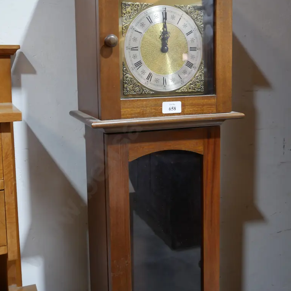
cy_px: 111
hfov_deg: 37.6
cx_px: 145
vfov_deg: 37.4
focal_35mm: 45
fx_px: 428
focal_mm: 19
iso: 640
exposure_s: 1/60
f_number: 4.1
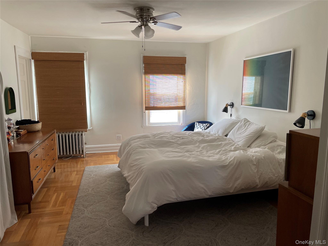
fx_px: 246
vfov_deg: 53.1
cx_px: 164
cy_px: 123
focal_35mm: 26
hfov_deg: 67.3
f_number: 1.6
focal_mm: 4.2
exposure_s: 1/121
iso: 125
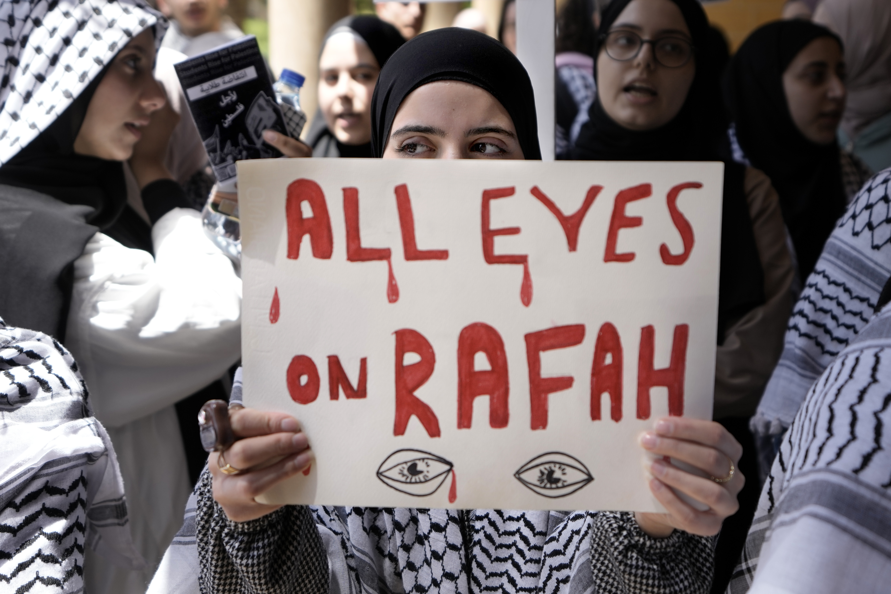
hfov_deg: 54.4
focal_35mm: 35
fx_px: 866
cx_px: 446
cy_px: 297
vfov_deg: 37.9
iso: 250
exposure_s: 1/1250
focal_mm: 35
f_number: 2.8
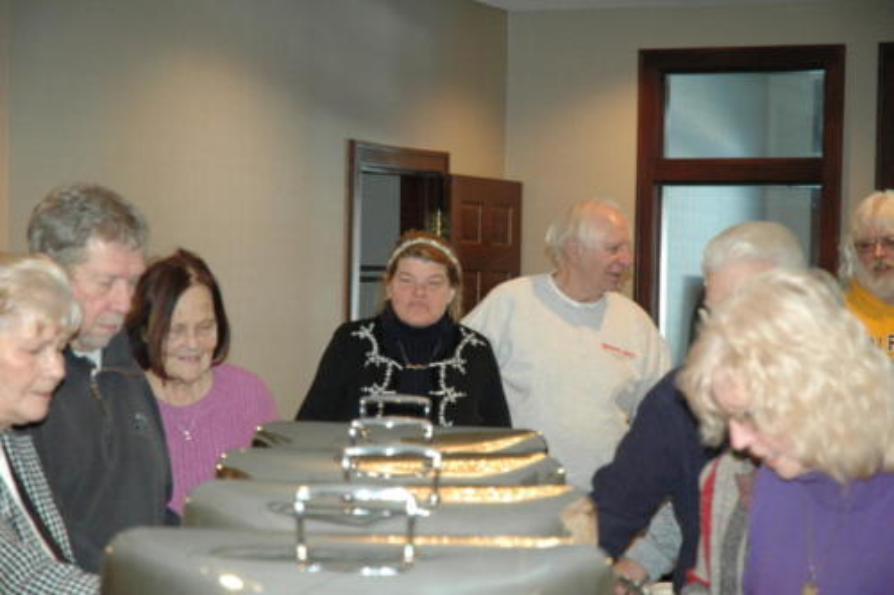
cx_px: 447
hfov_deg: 19.5
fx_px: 2606
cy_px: 298
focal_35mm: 105
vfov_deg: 13.0
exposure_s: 1/60
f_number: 4.5
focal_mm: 70
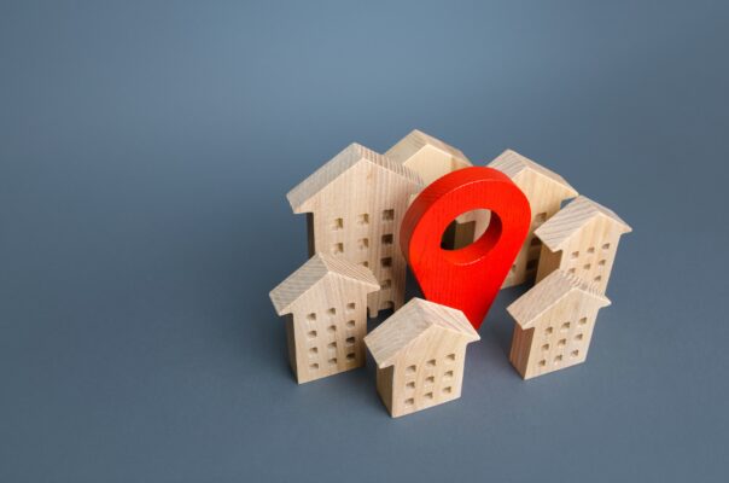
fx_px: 788
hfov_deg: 49.6
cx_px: 364
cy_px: 242
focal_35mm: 39
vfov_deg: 34.1
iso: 100
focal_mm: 26
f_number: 7.1
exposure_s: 1/200
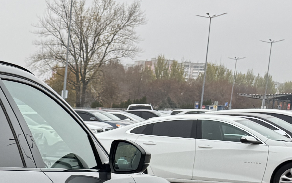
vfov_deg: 12.6
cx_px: -213
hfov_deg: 17.7
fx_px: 780
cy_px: 282
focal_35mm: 98
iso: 64
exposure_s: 1/264
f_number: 1.78
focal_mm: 6.76
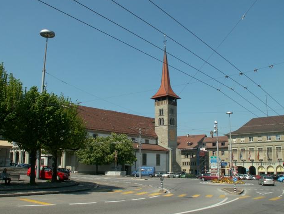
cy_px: 107
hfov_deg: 51.3
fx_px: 295
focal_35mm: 36
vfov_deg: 39.7
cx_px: 144
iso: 50
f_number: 7.1
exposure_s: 1/200
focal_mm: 5.86
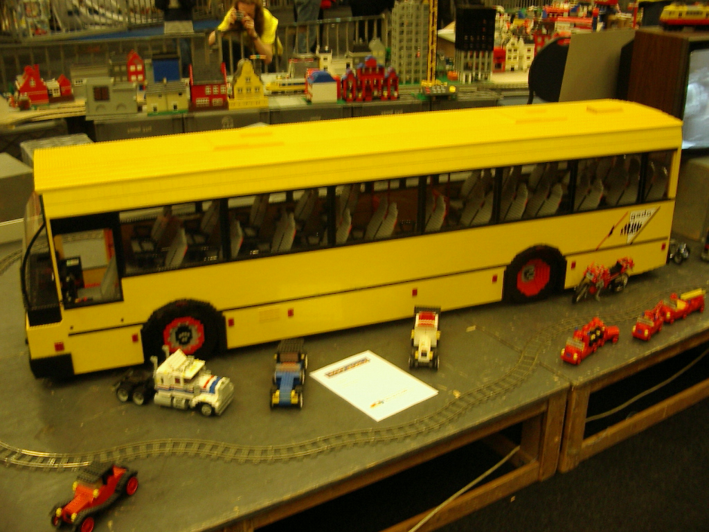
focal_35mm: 38
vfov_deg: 37.7
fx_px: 778
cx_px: 354
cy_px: 266
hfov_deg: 49.0
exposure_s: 1/10
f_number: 2.6
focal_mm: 5.8
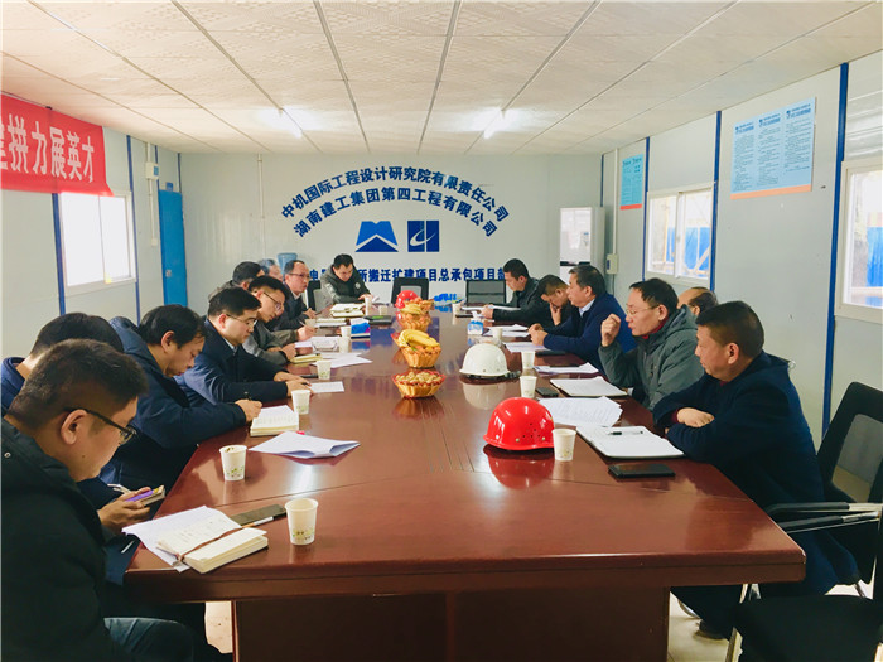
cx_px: 442
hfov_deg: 61.7
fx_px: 740
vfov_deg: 48.2
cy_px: 331
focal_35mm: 29
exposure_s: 1/33
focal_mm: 4.15
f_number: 2.2
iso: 80
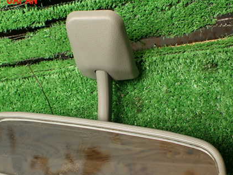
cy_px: 119
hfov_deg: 41.2
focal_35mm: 46
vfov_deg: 31.2
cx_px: 103
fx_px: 310
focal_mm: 5.79
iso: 100
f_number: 2.4
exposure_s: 1/60
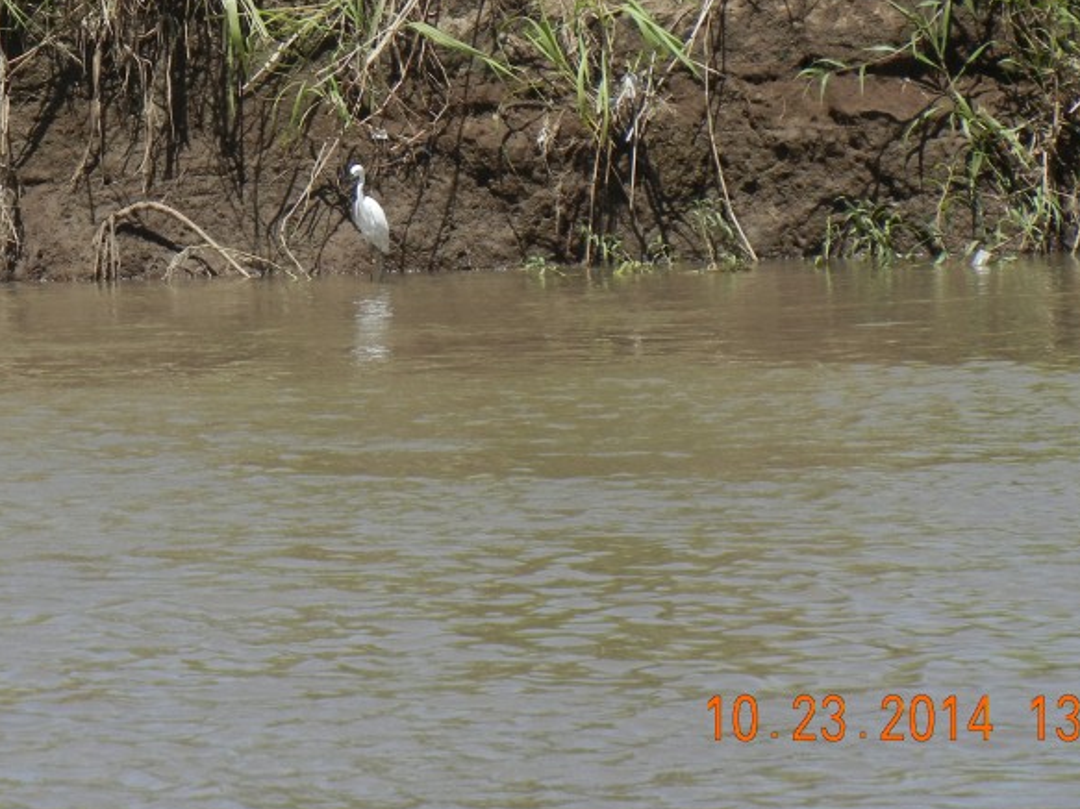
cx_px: 337
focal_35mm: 267
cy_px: 156
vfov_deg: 5.6
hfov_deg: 7.4
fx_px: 8329
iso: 160
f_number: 4.6
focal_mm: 27.4
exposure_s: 1/866
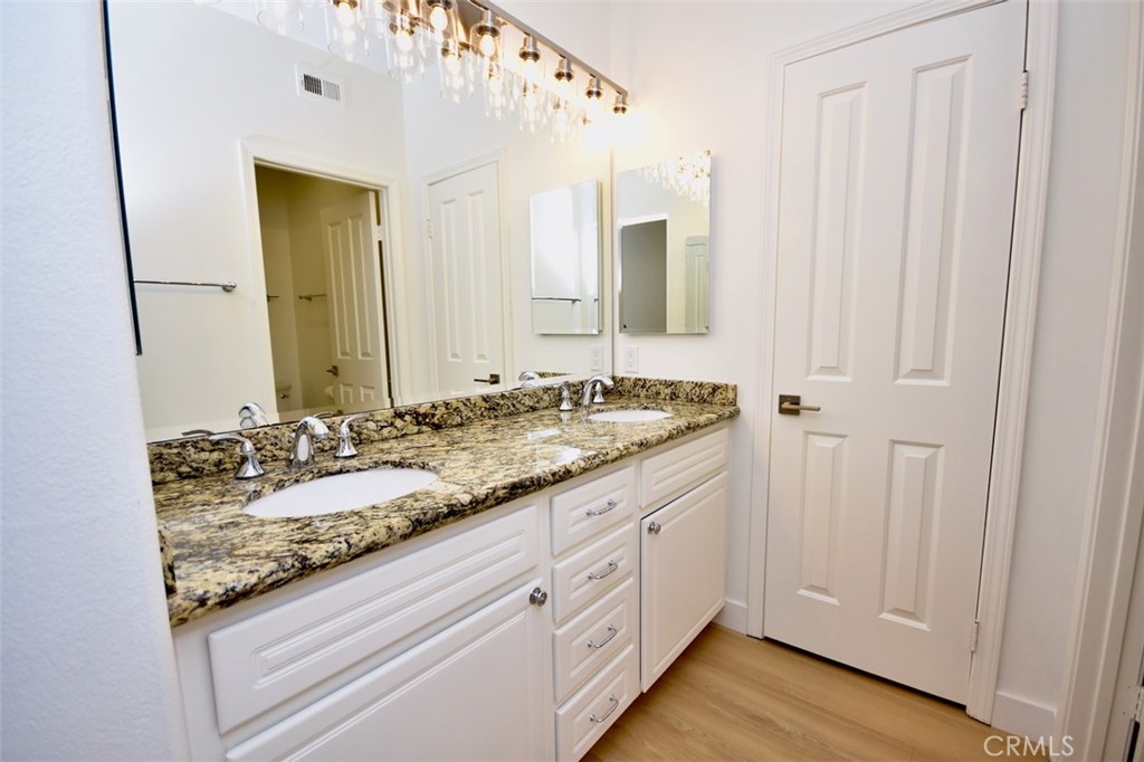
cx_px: 572
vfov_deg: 77.3
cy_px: 381
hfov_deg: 100.4
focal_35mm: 15
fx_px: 476
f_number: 4
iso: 640
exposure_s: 1/250
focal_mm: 10
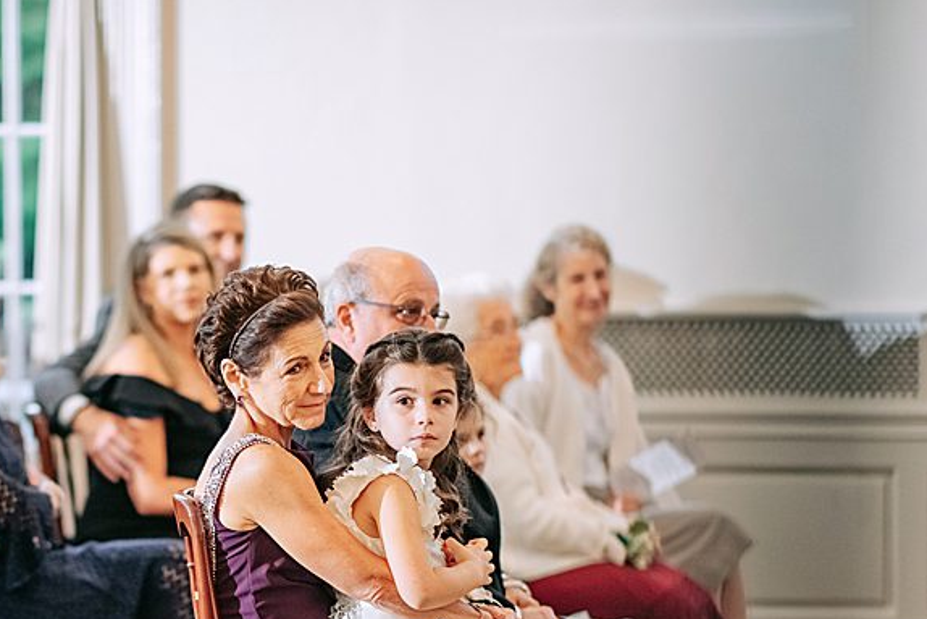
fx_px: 4430
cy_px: 500
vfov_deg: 8.0
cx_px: 199
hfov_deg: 11.9
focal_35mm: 172
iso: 500
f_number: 1.4
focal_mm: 105
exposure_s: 1/125
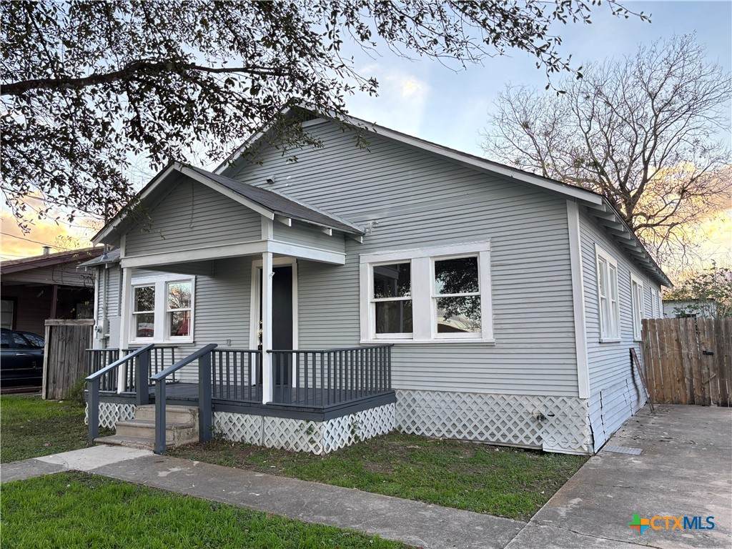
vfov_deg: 53.1
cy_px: 274
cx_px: 366
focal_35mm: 26
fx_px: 550
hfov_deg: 67.3
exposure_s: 1/163
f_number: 1.6
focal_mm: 5.96
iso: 50
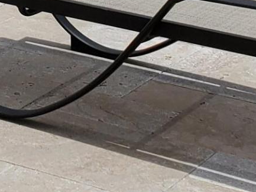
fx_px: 1280
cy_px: -353
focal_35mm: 173
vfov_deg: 7.7
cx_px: -21
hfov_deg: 11.3
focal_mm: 4.3
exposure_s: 1/2857
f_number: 2.4
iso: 50
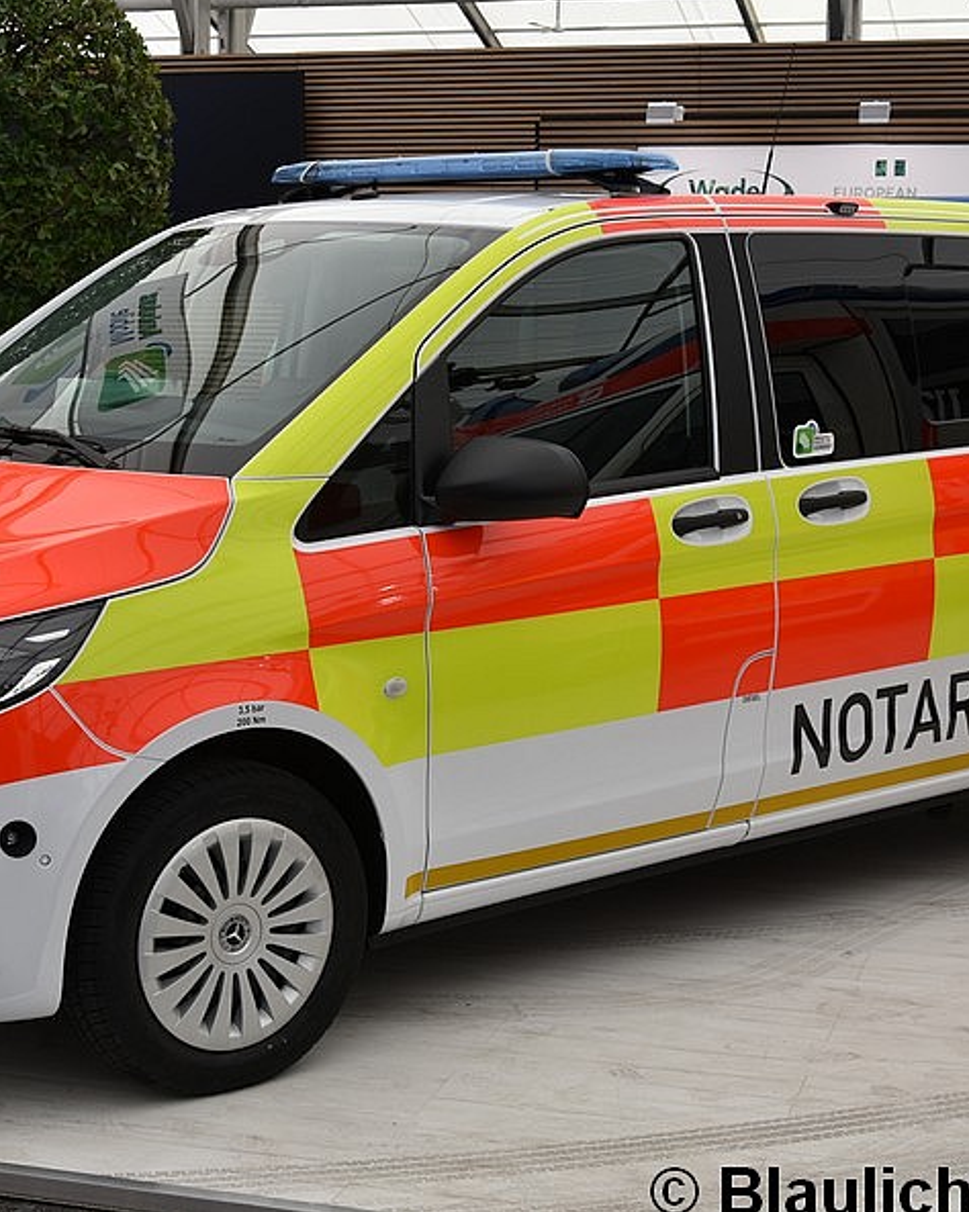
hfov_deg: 26.6
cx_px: 427
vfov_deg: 33.0
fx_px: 2044
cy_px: 607
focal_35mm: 57
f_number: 8
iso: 360
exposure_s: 1/250
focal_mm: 40
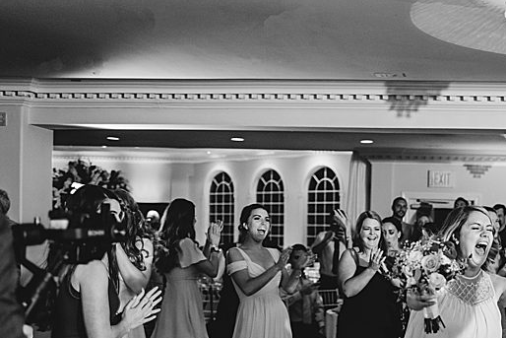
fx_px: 900
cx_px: 431
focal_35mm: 64
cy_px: 291
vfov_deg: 20.9
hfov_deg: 30.4
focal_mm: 35
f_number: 1.8
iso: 400
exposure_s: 1/125
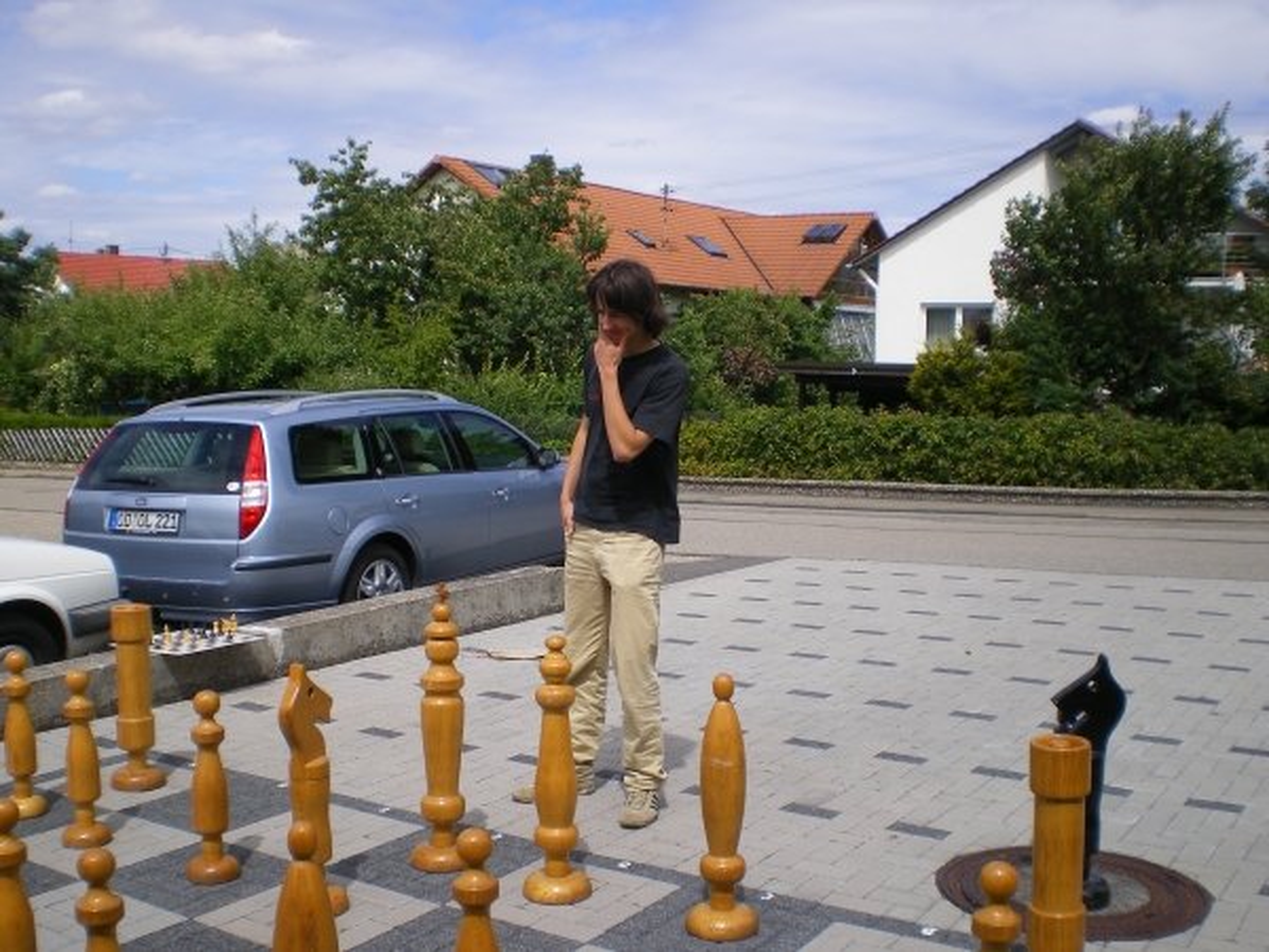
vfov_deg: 37.7
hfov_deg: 49.0
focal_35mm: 38
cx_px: 634
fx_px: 1393
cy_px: 476
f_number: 4.6
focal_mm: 6.3
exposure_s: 1/400
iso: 64
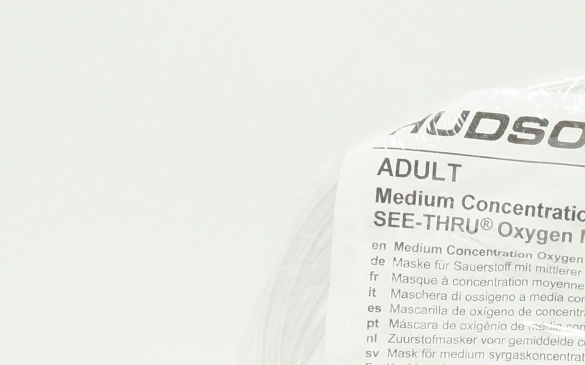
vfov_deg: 8.4
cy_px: 394
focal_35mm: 155
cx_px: 739
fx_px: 2470
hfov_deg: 13.1
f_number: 8
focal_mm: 27
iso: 400
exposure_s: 1/25
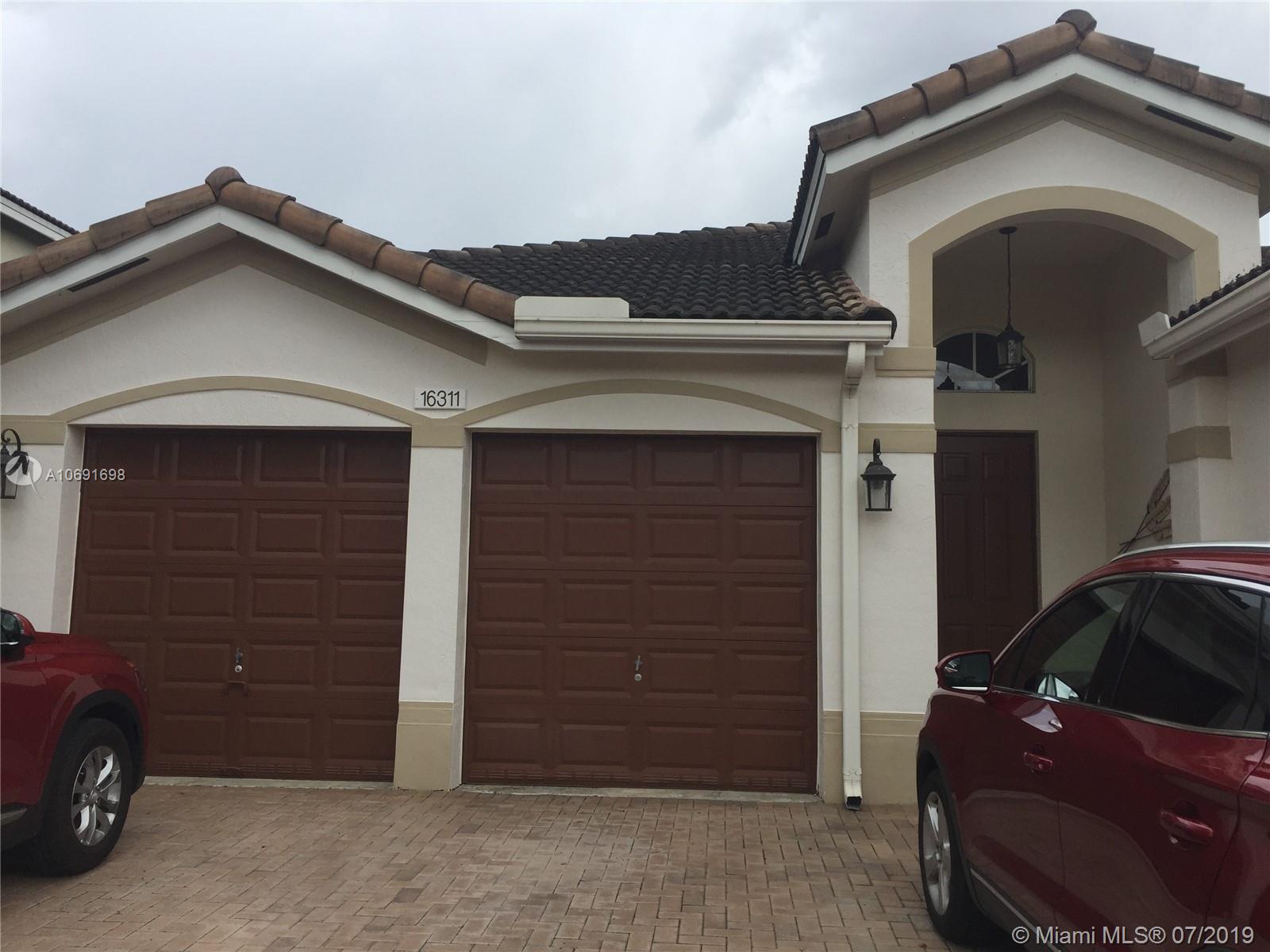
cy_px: 476
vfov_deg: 48.2
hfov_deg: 61.7
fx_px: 1064
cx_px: 635
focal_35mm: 29
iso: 32
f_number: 2.2
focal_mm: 4.15
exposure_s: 1/1041
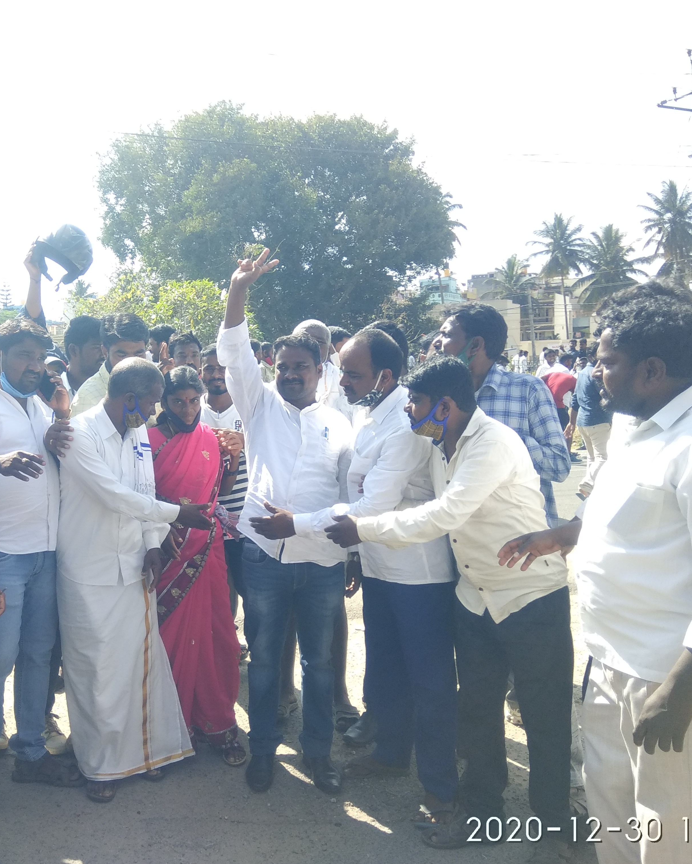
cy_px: 434
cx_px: 206
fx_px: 717
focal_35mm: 28
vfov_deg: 62.2
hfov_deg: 50.2
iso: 100
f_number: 2
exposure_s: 1/438
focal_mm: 3.57
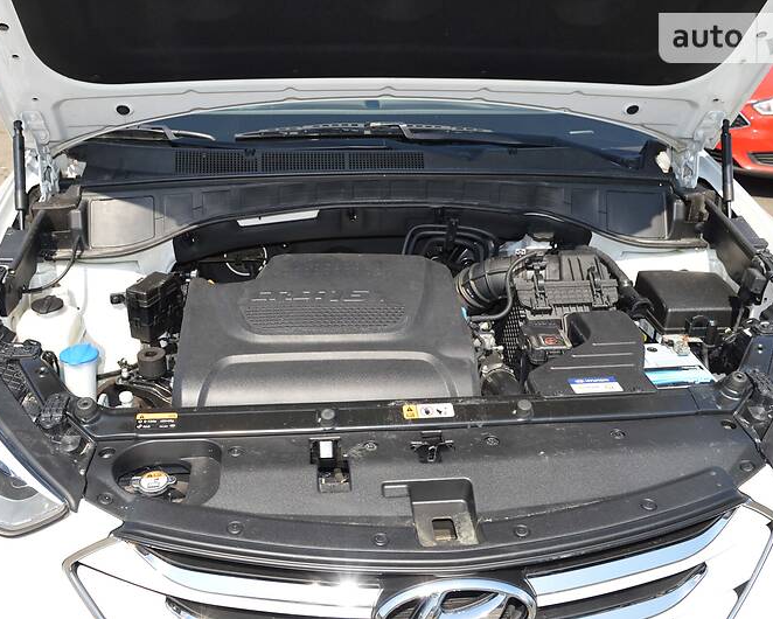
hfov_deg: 52.8
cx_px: 377
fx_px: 778
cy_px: 310
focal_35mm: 34
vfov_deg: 43.4
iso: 100
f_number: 7.1
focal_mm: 20
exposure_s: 1/200
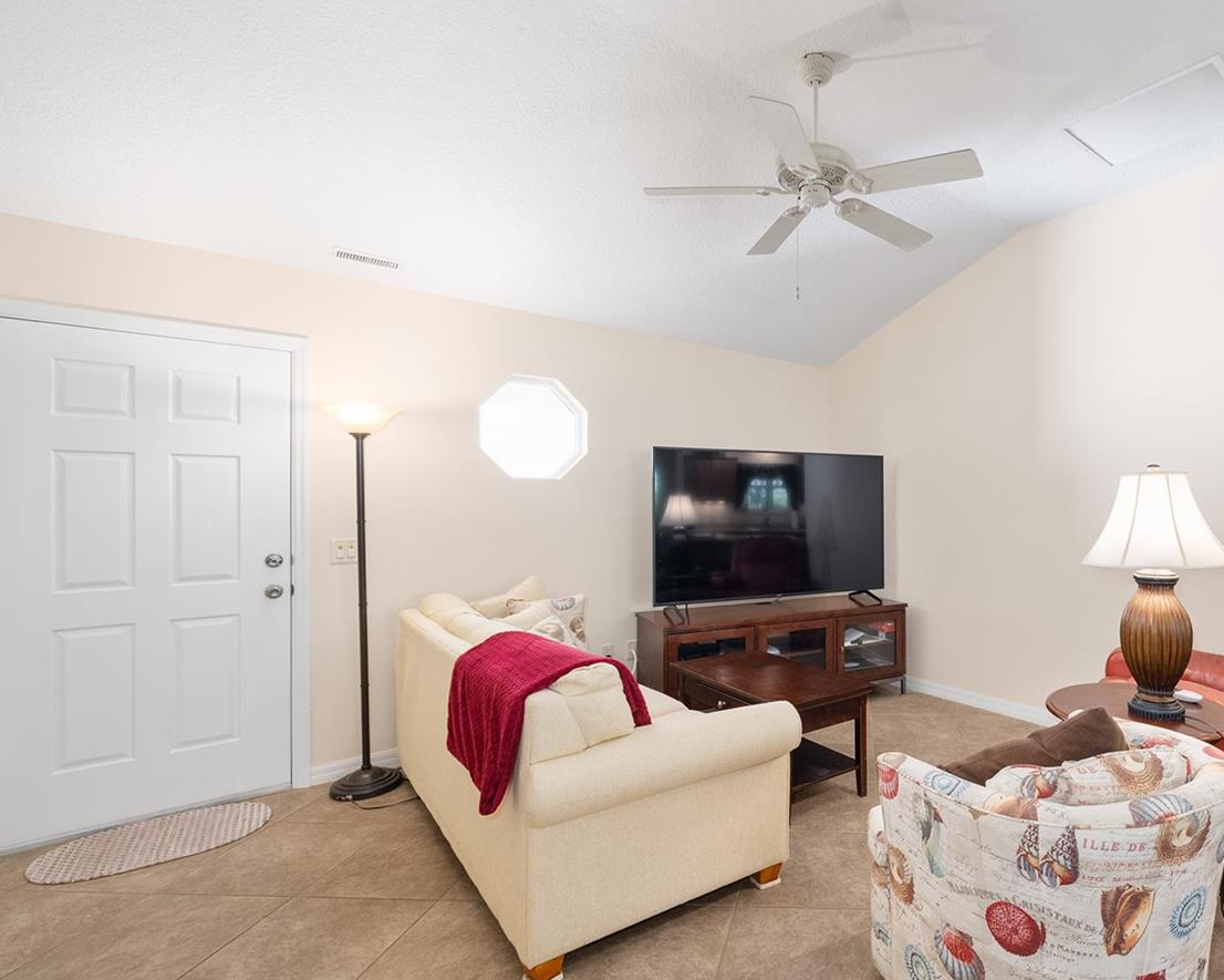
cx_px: 823
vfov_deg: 70.8
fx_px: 688
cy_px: 507
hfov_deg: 80.3
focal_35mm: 19
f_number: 8
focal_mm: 14
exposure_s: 1/6
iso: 500
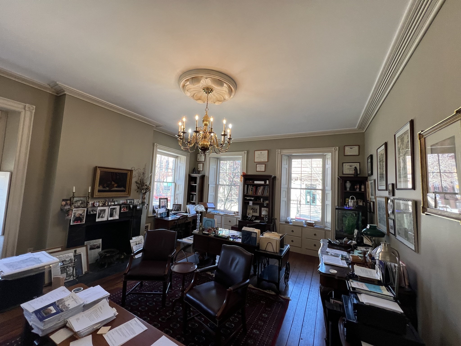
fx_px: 173
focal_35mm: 13
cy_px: 173
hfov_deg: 106.2
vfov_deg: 89.9
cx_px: 230
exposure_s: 1/120
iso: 80
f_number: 1.8
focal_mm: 1.57
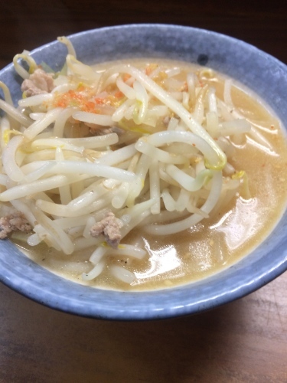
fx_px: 321
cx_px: 144
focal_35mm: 29
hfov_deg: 48.2
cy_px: 192
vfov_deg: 61.7
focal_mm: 4.15
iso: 100
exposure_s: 1/30
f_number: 2.2
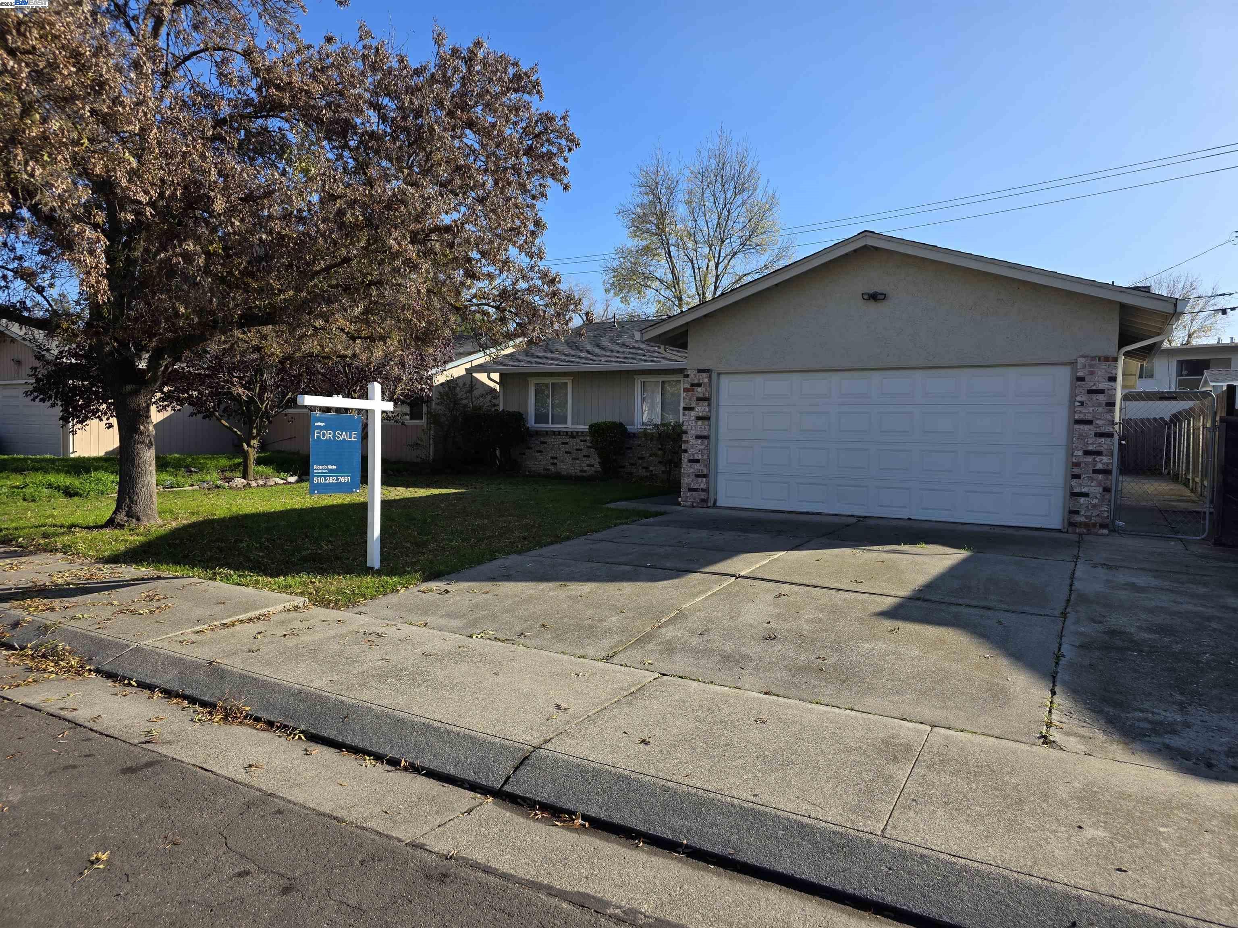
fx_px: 823
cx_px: 619
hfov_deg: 73.9
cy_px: 464
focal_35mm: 23
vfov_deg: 58.9
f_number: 1.7
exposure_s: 1/3589
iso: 80
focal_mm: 6.3
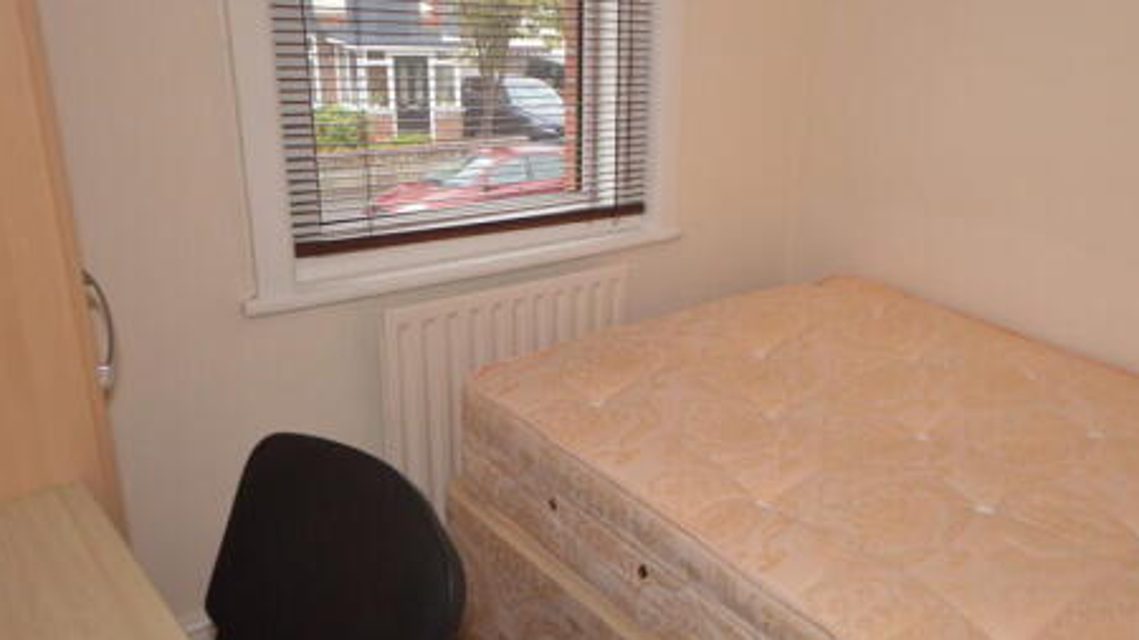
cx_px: 782
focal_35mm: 30
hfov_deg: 62.7
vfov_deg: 39.2
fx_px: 899
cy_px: 283
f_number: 4.8
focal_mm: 13
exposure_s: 1/60
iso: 200
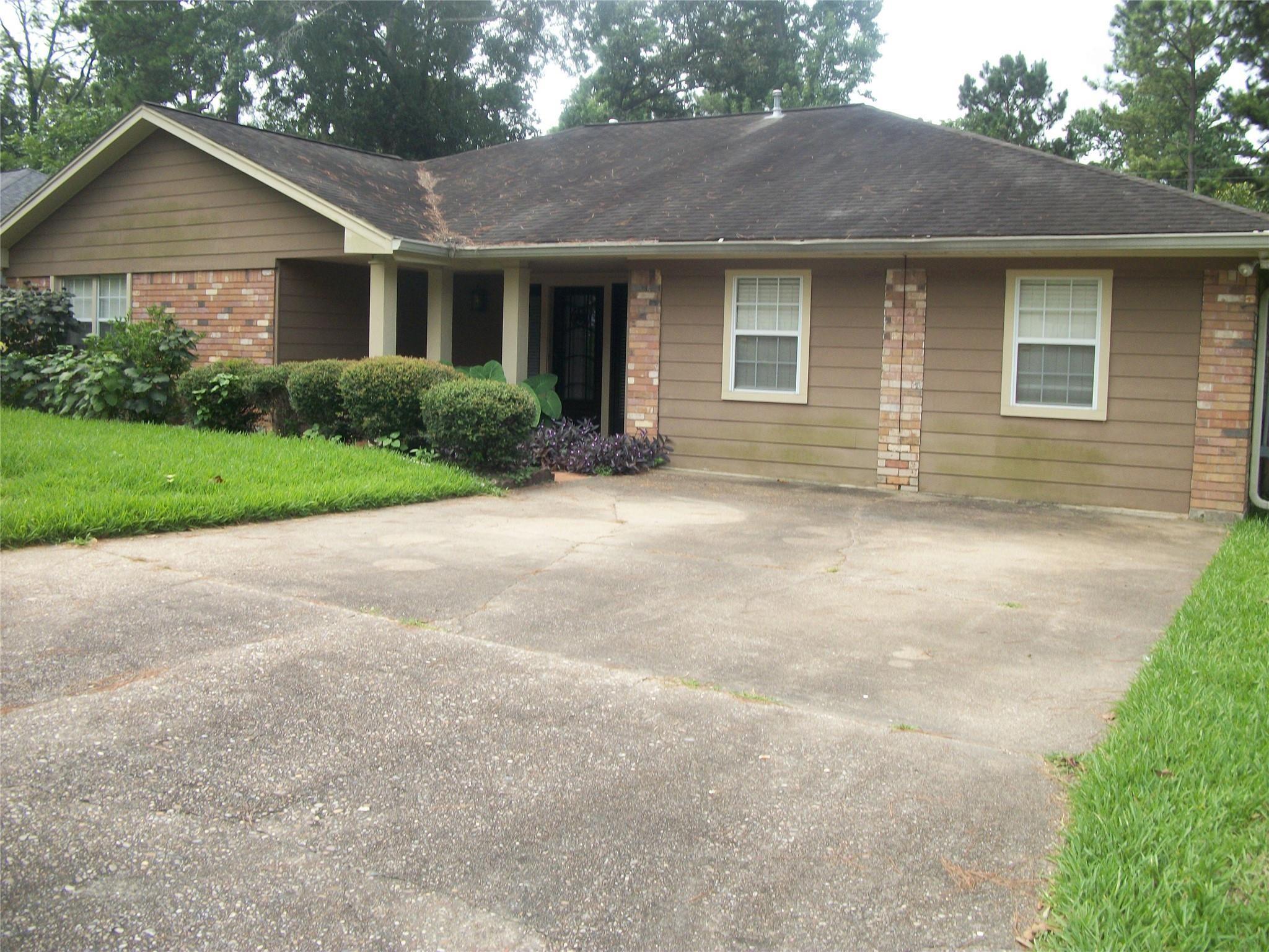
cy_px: 476
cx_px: 634
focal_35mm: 32
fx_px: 1173
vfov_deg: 44.2
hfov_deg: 56.8
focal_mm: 5.7
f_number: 8.8
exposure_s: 1/60
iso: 80
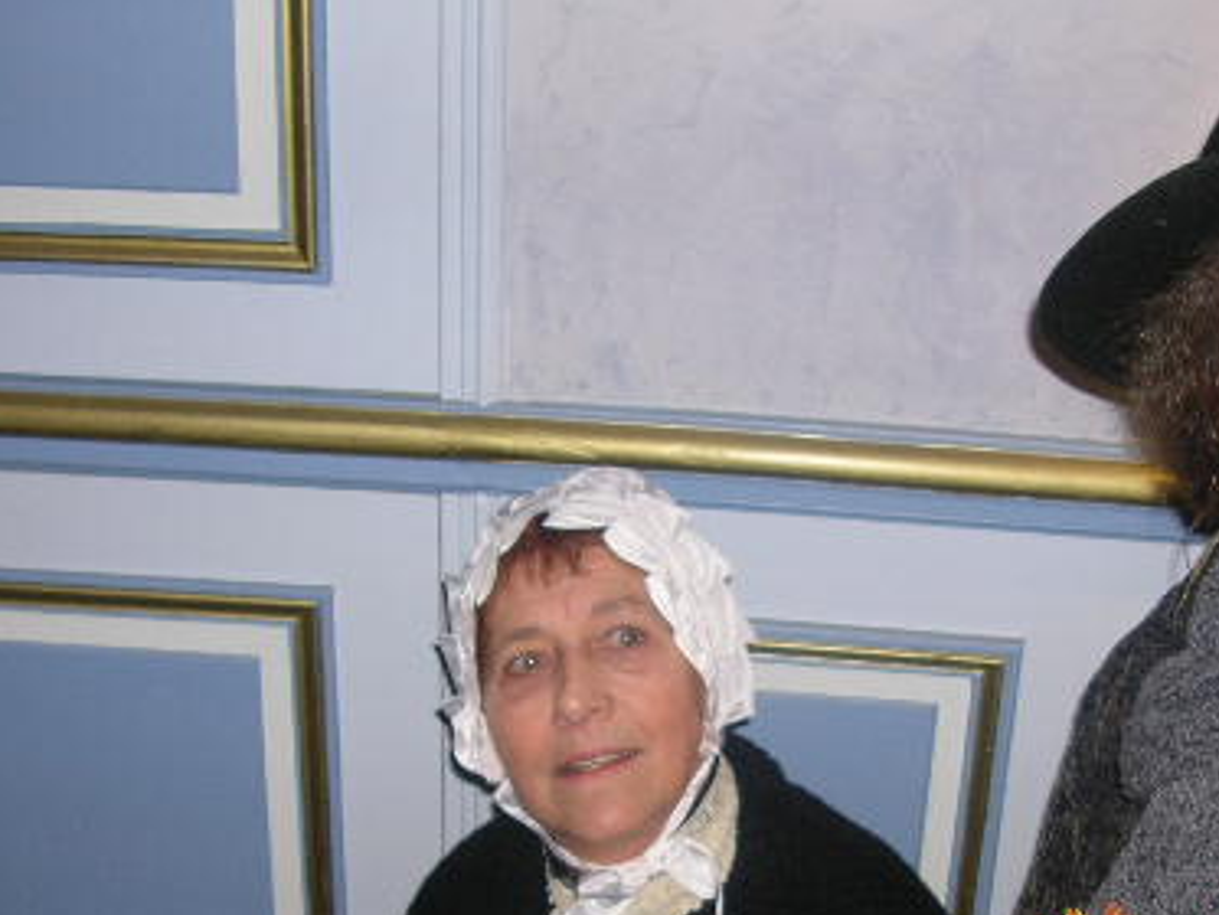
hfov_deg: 32.0
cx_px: 775
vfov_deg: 24.1
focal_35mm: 60
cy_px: 725
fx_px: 2114
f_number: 2.8
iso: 50
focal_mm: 5.8
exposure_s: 1/60.1
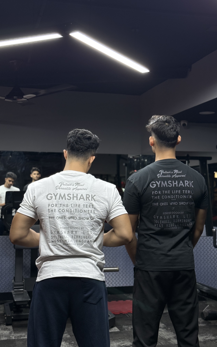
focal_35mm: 51
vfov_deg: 39.6
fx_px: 483
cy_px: 173
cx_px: 115
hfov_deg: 25.3
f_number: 1.78
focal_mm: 6.76
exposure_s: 1/80
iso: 200
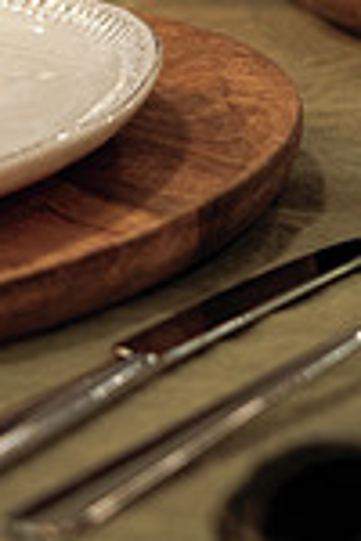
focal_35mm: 292
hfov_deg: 4.6
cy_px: -316
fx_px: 4399
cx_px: 830
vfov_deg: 6.9
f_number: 2.8
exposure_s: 1/125
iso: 400
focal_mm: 50.6
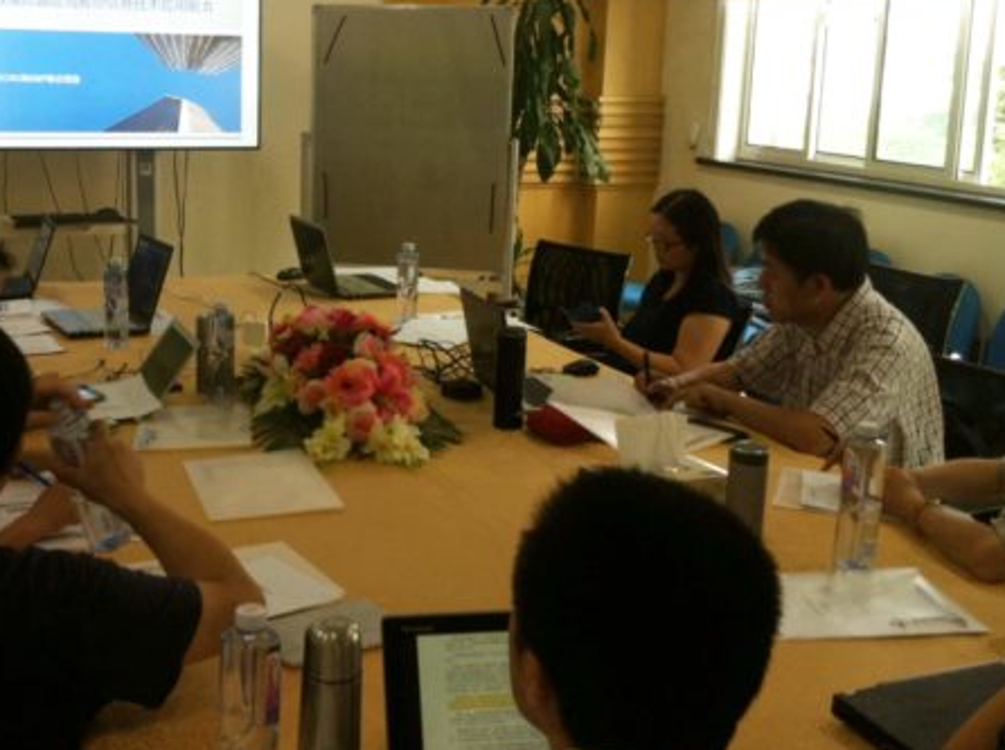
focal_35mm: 51
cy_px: 312
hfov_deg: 37.1
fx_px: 1478
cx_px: 322
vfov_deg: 28.4
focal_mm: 3.85
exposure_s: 1/30
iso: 80
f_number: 2.8
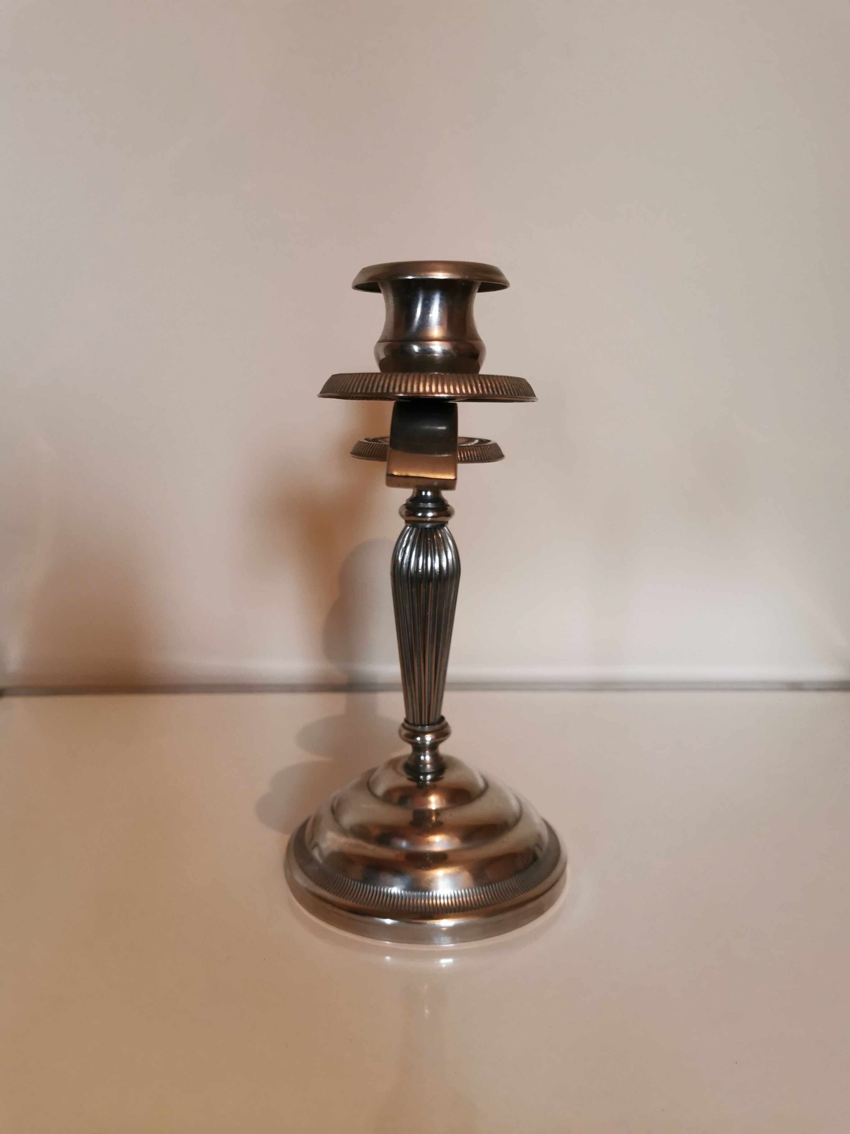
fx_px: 884
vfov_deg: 65.3
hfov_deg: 51.4
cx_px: 425
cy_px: 567
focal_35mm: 27
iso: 250
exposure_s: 1/50
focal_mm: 5.56
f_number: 1.6
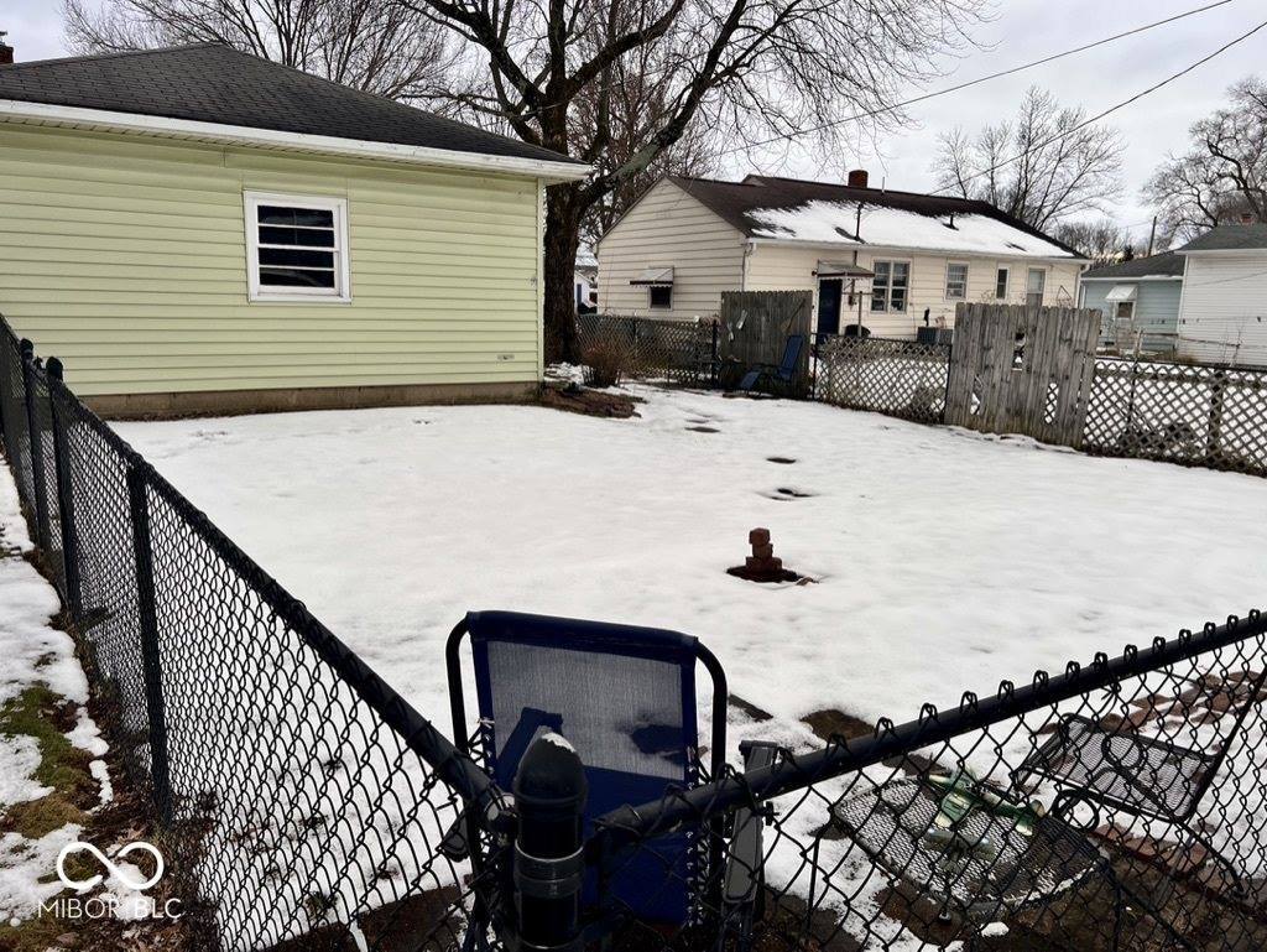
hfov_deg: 67.3
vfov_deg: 53.1
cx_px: 634
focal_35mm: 26
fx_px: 952
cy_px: 476
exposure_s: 1/567
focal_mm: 5.7
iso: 50
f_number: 1.5
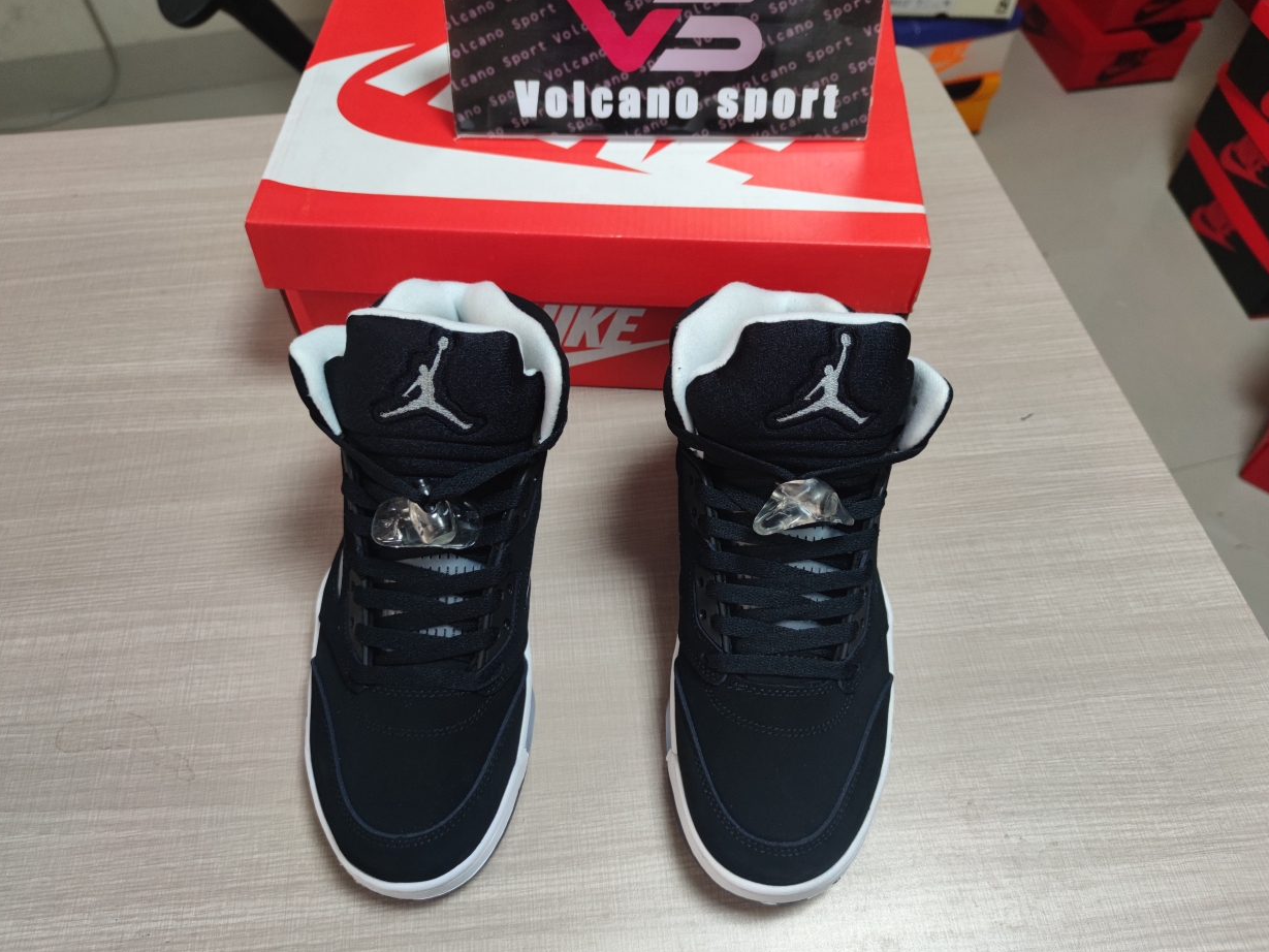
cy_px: 494
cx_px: 633
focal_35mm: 25
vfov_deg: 54.9
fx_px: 917
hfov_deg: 69.4
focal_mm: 6.72
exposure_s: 1/95
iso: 293
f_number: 1.69
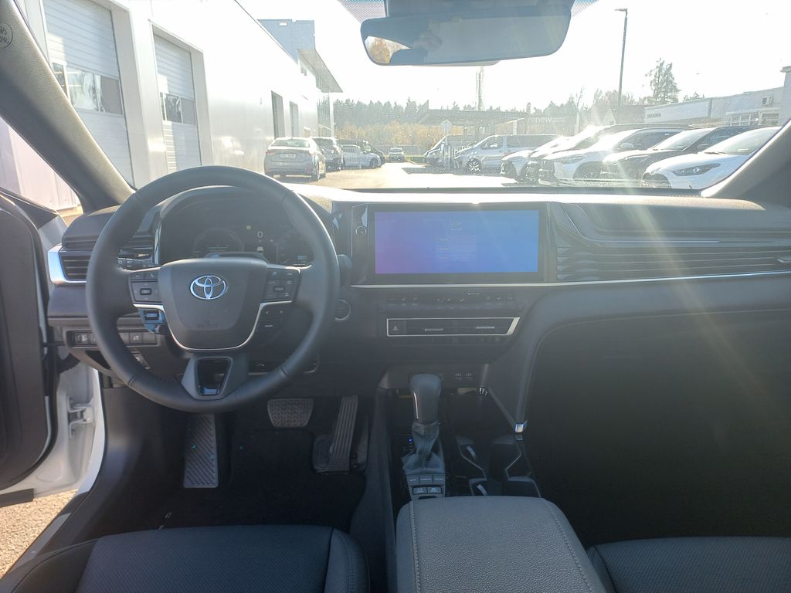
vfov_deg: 54.9
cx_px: 396
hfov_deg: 69.4
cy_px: 296
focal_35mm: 25
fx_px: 571
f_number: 1.8
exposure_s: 1/100
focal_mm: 4.6
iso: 50
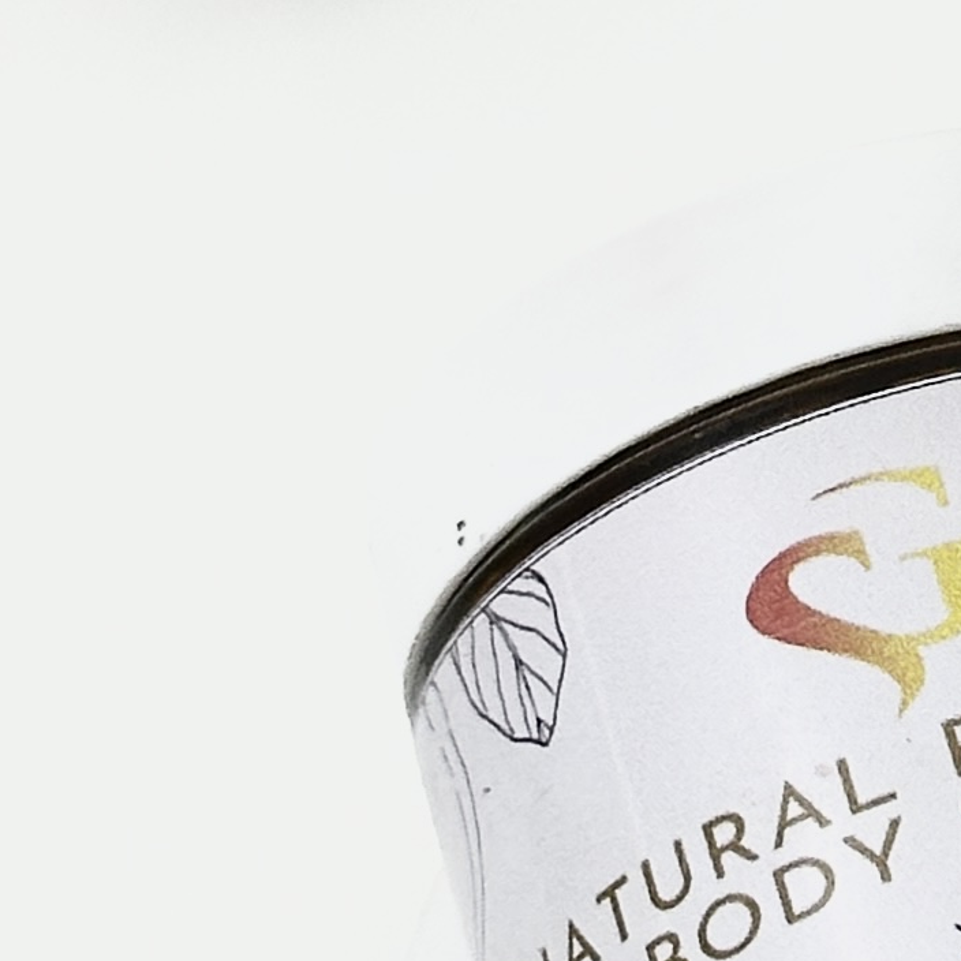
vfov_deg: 7.2
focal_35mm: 243
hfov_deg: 7.1
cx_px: 1208
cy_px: 434
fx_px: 7632
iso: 64
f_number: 1.78
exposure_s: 1/341
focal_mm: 6.86
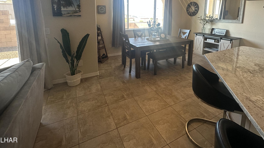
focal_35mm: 18
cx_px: 134
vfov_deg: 57.4
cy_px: 34
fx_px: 126
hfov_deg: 92.7
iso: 125
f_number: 2.2
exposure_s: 1/120
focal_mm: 2.22
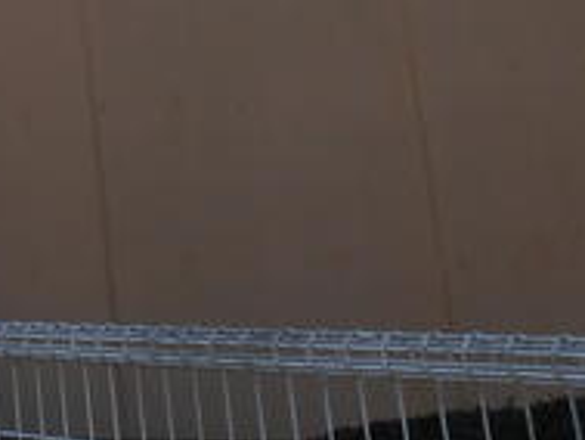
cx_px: -204
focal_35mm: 95
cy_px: -174
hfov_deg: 18.9
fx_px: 1606
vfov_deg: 14.7
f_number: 8.8
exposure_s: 1/60
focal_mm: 5.25
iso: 80
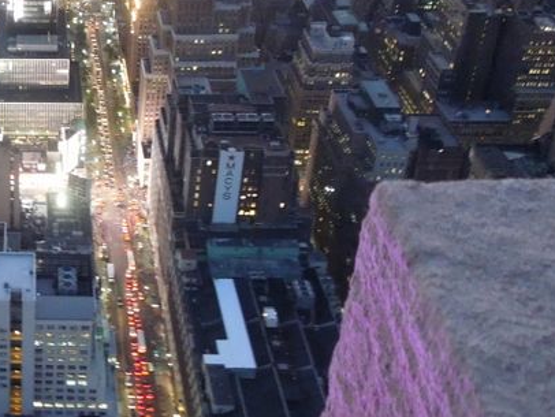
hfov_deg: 27.9
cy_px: 135
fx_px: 1011
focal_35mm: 63
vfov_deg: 23.2
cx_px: -62
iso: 640
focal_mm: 4.5
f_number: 3.3
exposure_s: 1/8
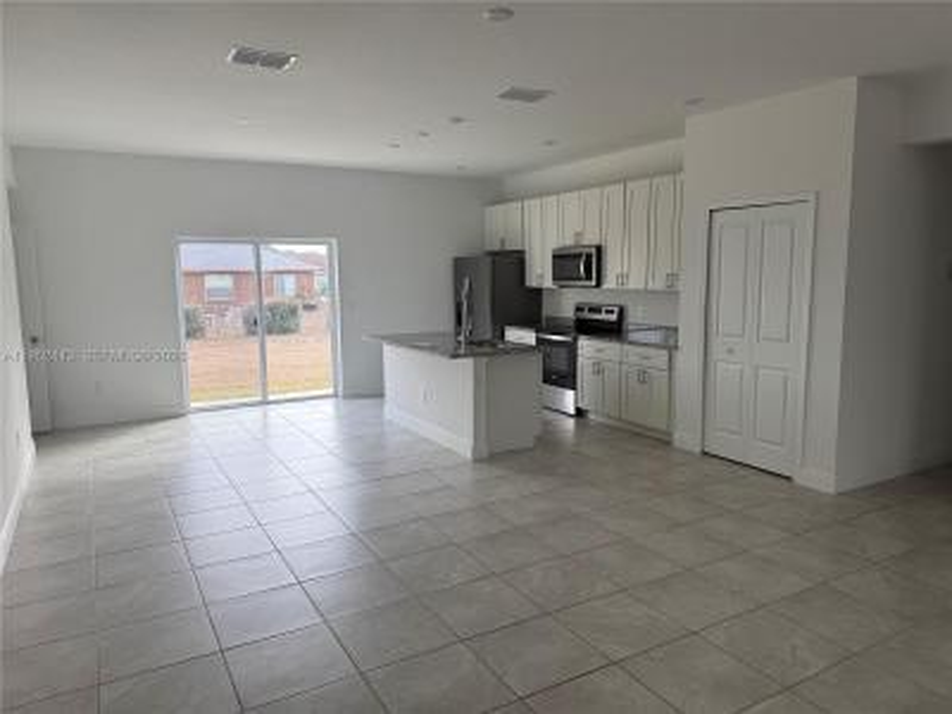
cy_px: 357
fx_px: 660
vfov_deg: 56.8
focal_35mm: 24
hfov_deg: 71.6
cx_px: 476
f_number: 1.78
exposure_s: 1/326
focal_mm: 6.76
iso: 100
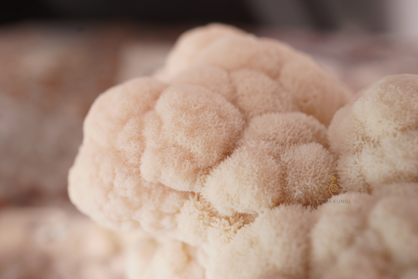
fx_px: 522
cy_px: 140
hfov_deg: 43.6
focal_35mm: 45
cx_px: 209
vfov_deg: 29.9
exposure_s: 6
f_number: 8
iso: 100
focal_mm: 30
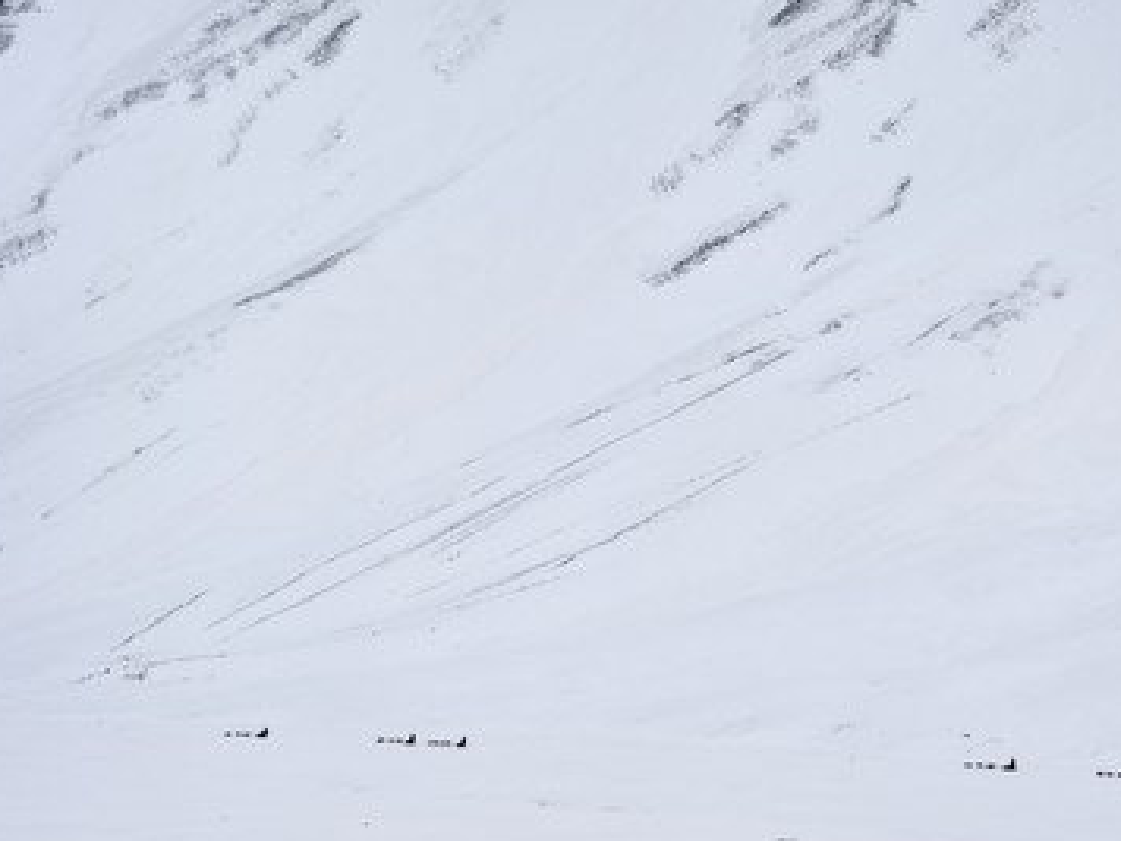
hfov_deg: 8.7
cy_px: 438
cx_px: 642
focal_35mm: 227
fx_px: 7351
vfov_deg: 6.5
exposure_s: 1/250
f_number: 7.1
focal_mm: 200
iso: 400
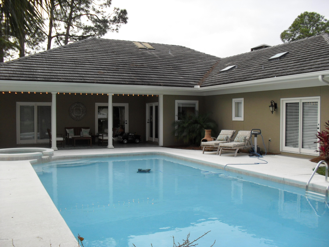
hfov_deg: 52.6
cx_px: 164
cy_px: 124
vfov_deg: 40.7
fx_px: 333
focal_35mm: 35
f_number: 3.2
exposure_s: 1/180
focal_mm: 6.3
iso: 100
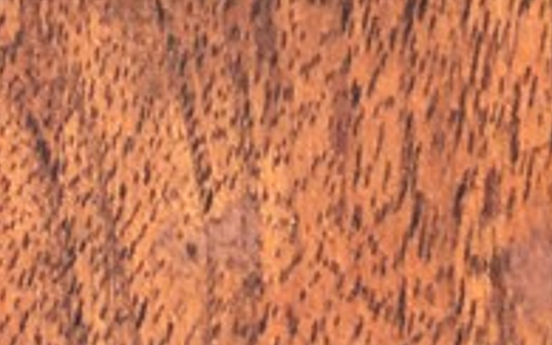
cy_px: 38
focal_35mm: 236
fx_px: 3551
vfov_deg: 5.6
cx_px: 382
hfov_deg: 8.9
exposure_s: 1/100
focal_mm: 4.15
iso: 25
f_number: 2.2
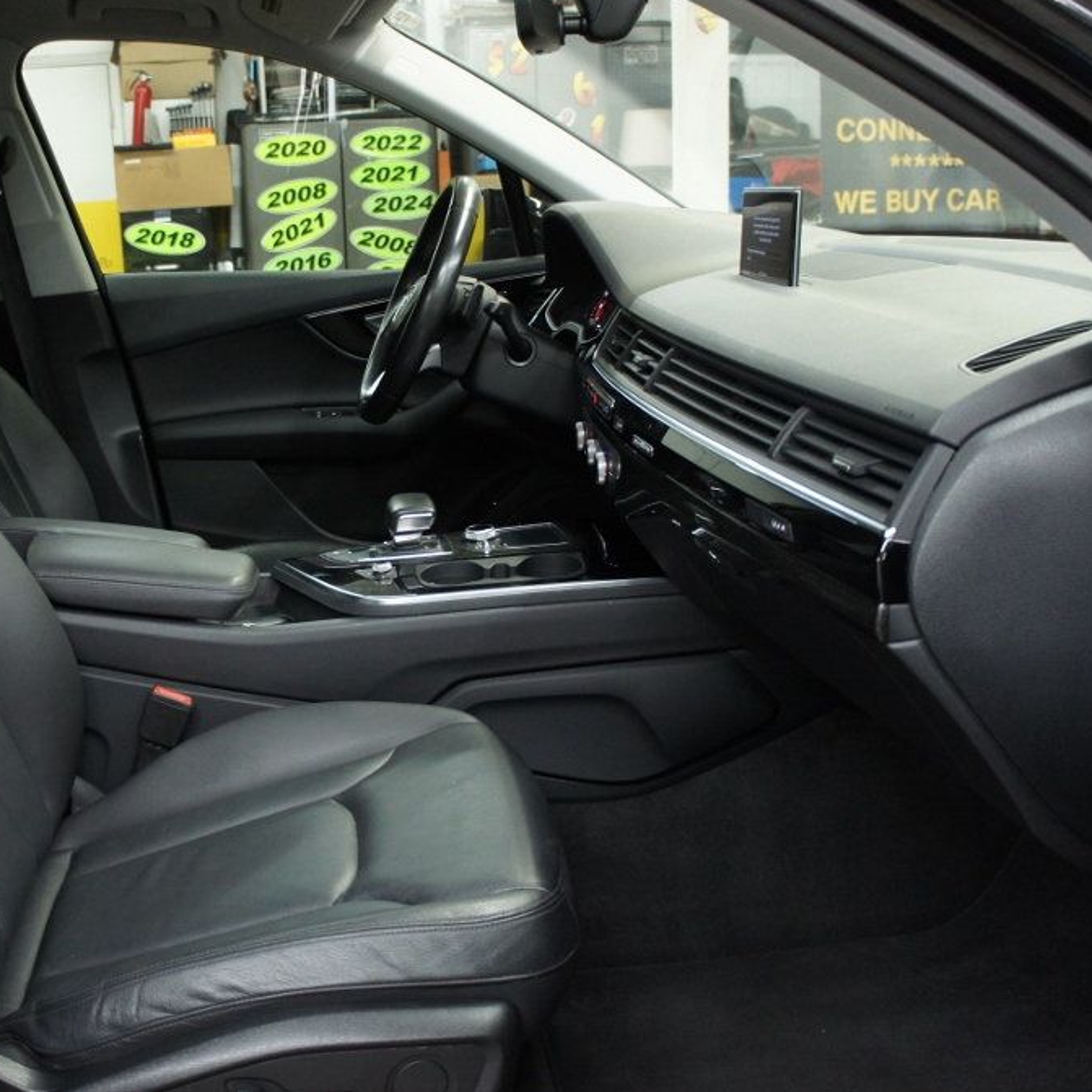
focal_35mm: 35
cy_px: 549
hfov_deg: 46.3
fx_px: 1249
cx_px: 343
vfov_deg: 47.2
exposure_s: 1/30
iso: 1000
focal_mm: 18
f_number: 3.5
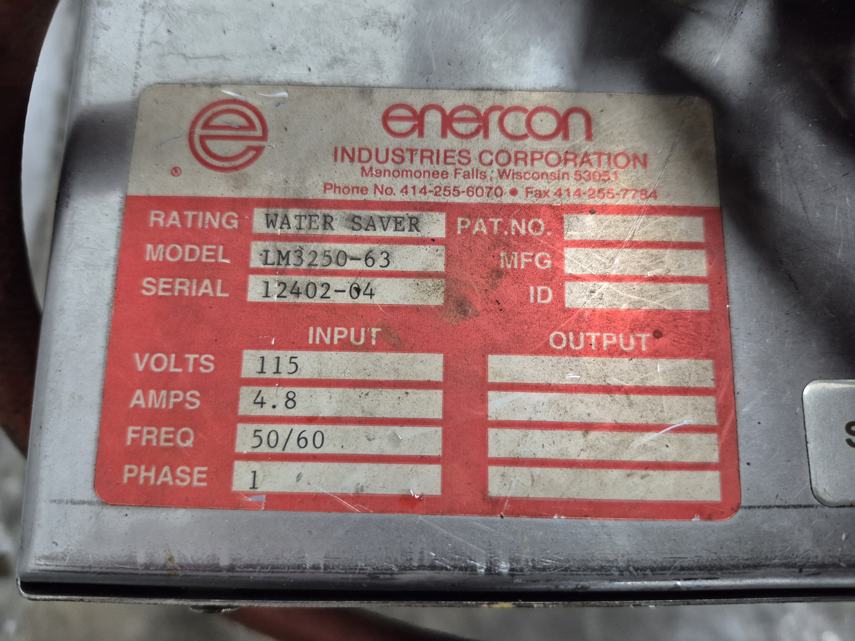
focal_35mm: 23
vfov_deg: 58.9
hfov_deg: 73.9
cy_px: 320
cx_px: 428
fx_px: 568
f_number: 1.8
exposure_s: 1/120
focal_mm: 5.4
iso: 400
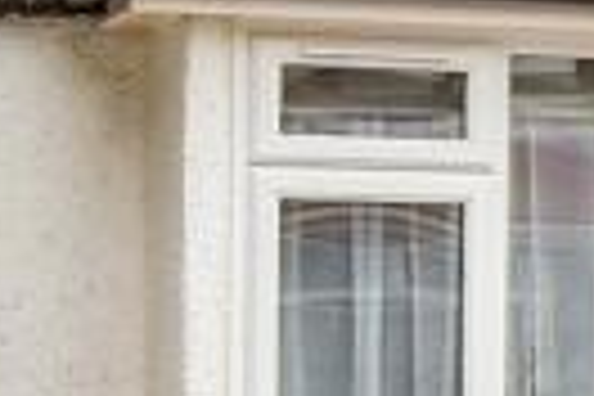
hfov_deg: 8.3
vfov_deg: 5.9
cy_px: -133
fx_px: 3844
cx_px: 1296
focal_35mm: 233
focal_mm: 20
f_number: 8
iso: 500
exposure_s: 1/320
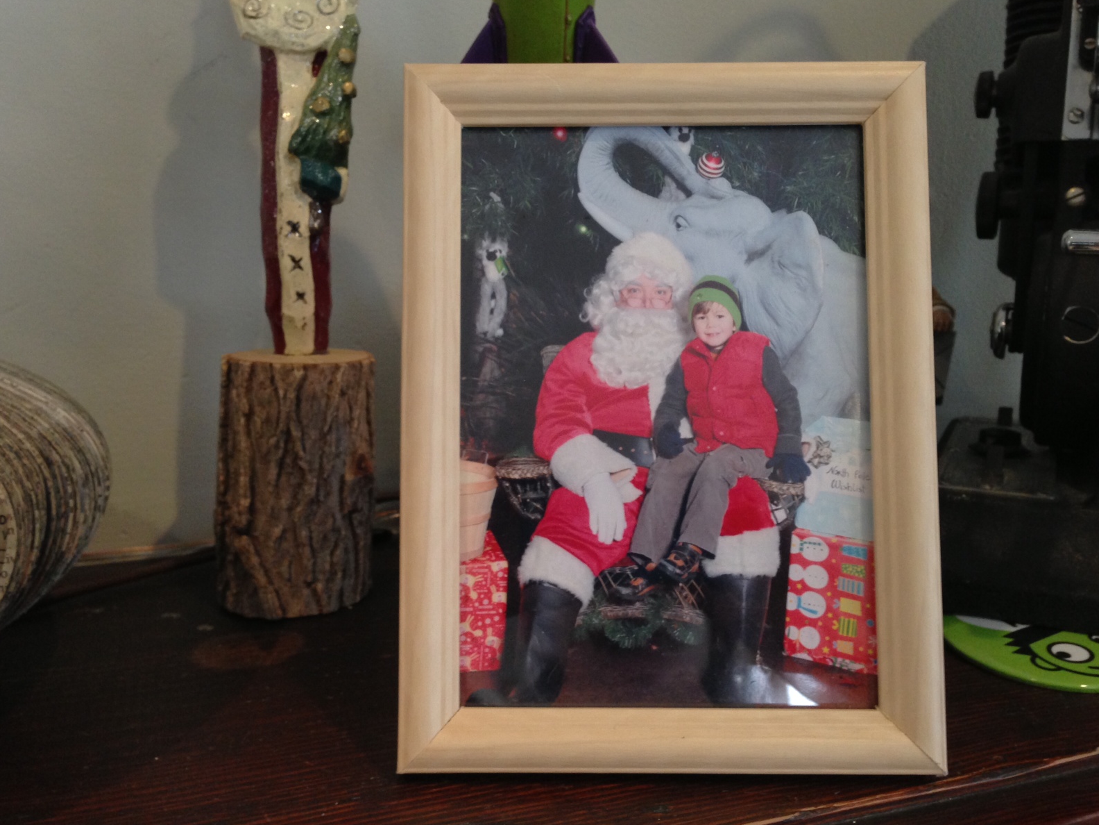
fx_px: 1079
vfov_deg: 41.8
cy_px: 416
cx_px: 543
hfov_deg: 54.0
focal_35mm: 34
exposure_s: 1/20
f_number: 2.4
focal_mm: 4.13
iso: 160
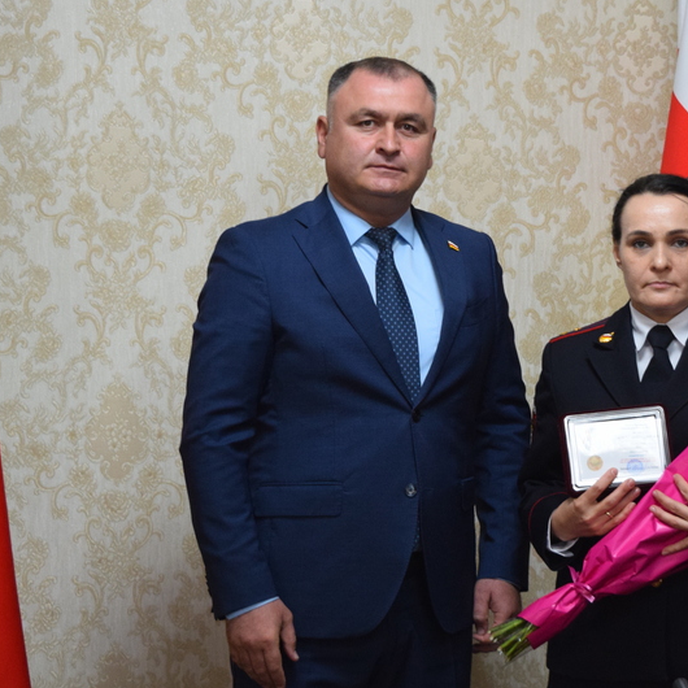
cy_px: 343
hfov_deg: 22.3
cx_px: 492
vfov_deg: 22.5
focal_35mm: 77
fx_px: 1731
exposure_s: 1/60
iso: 1400
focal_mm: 40
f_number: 4.8
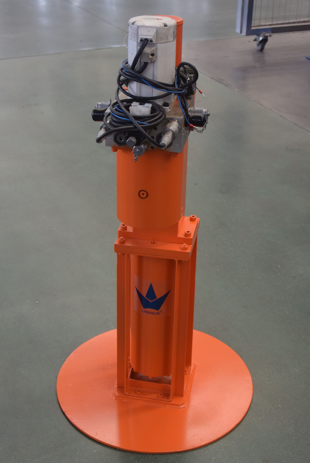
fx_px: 709
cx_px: 155
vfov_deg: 36.2
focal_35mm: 55
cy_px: 232
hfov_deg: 24.7
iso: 800
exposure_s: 1/160
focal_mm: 20.5
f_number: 4.8
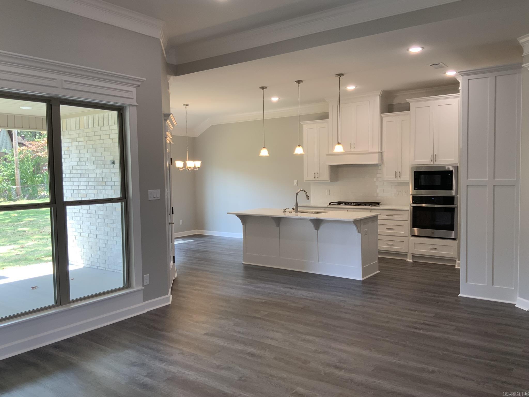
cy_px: 198
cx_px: 264
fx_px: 443
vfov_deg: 48.2
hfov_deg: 61.7
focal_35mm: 29
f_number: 1.8
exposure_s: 1/120
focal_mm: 3
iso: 50
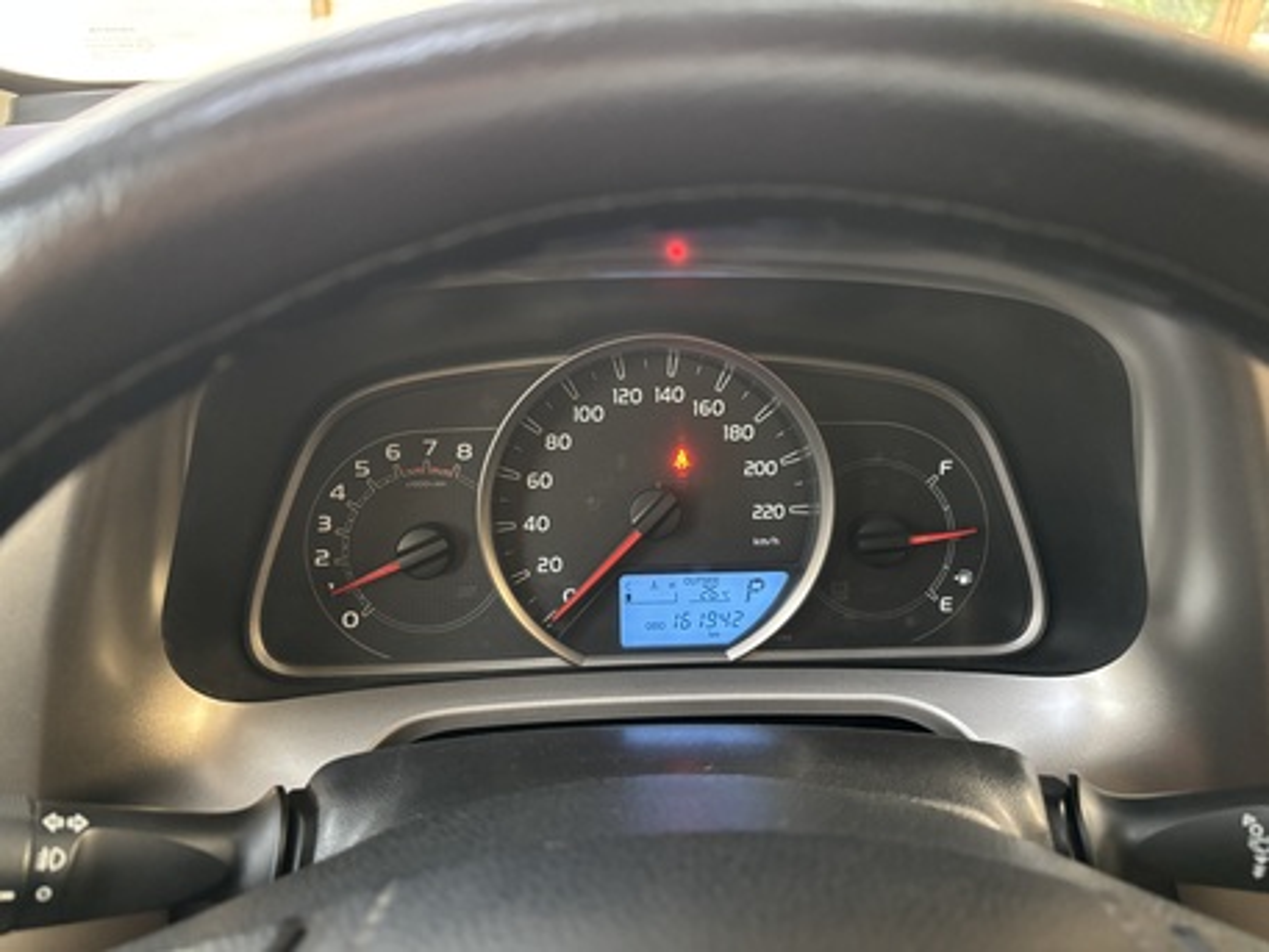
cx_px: 634
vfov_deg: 53.1
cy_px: 476
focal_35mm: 26
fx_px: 953
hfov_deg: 67.3
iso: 640
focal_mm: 5.96
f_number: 1.6
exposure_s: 1/40
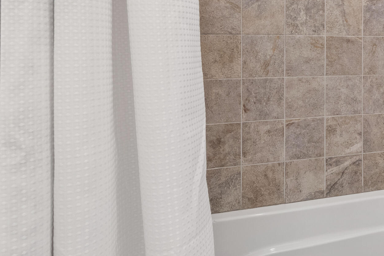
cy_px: 53
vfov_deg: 35.7
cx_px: 350
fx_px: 384
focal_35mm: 36
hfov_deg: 47.4
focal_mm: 10
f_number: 8
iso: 100
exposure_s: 1.3
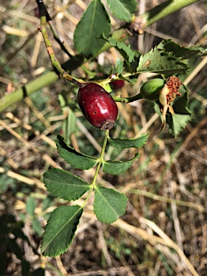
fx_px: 231
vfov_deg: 61.7
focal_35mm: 29
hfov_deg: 48.2
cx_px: 104
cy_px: 138
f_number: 2.2
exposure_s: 1/974
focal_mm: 4.15
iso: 25
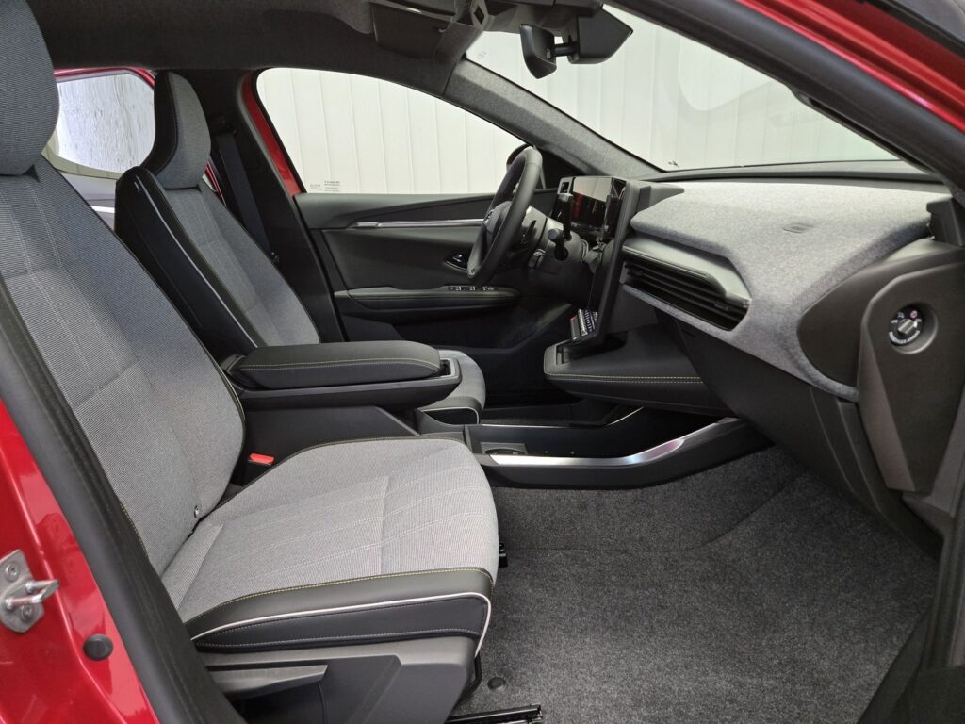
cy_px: 362
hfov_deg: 73.9
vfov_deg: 58.9
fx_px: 641
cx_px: 482
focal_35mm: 23
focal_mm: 5.4
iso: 400
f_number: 1.8
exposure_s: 1/100
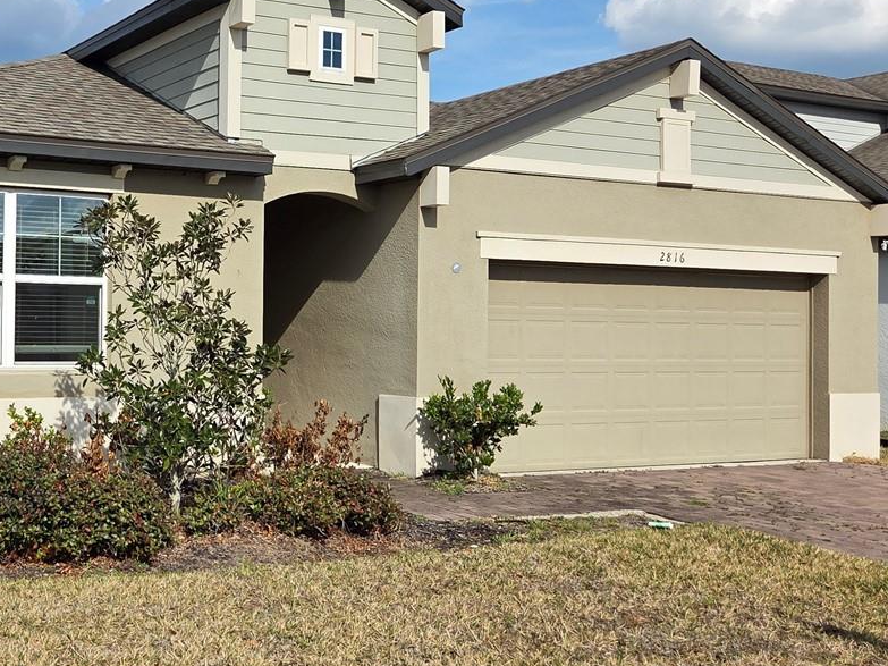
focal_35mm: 47
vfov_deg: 30.9
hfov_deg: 38.9
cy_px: 304
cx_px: 181
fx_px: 1206
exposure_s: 1/6034
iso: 80
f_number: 1.8
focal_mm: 5.4
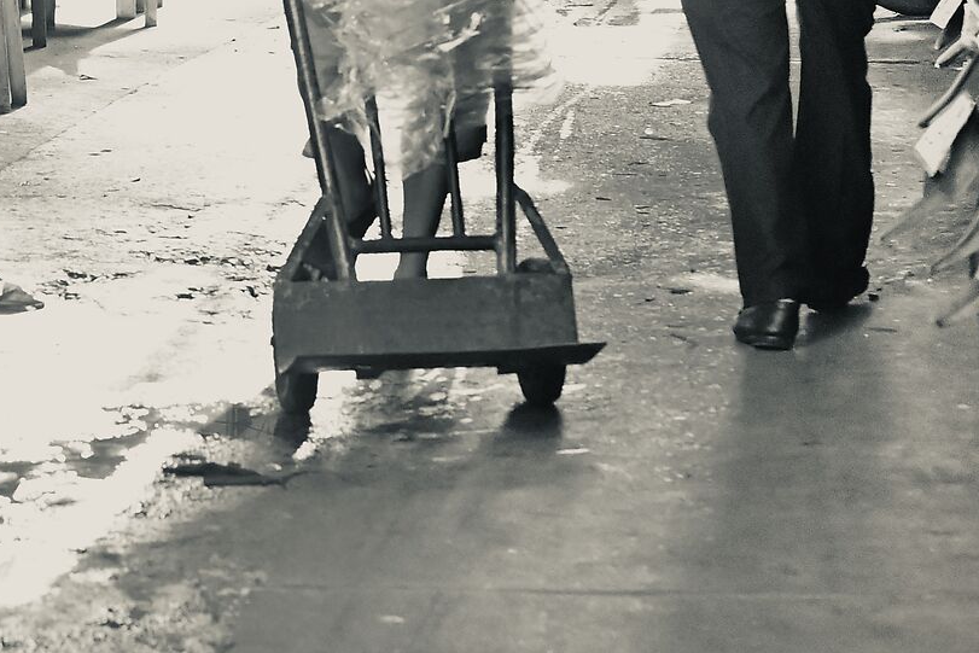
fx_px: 4025
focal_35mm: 148
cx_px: -35
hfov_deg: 13.6
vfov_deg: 9.2
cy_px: -60
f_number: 4
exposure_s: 1/1000
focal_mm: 50
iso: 3200
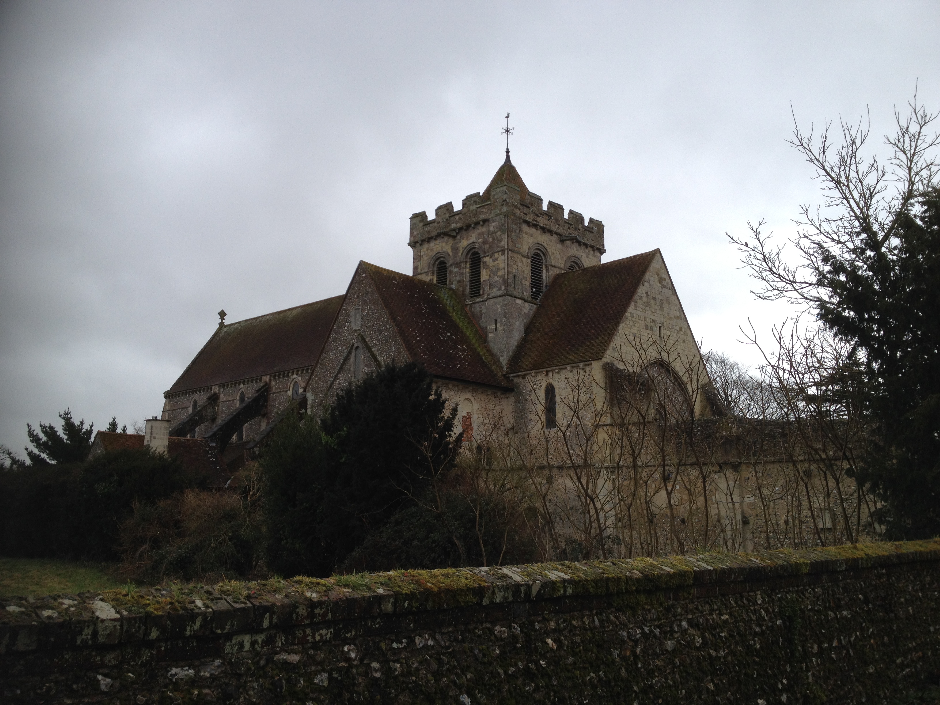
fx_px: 950
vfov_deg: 40.7
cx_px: 470
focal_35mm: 35
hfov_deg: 52.6
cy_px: 352
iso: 50
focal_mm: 4.28
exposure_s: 1/361
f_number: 2.4
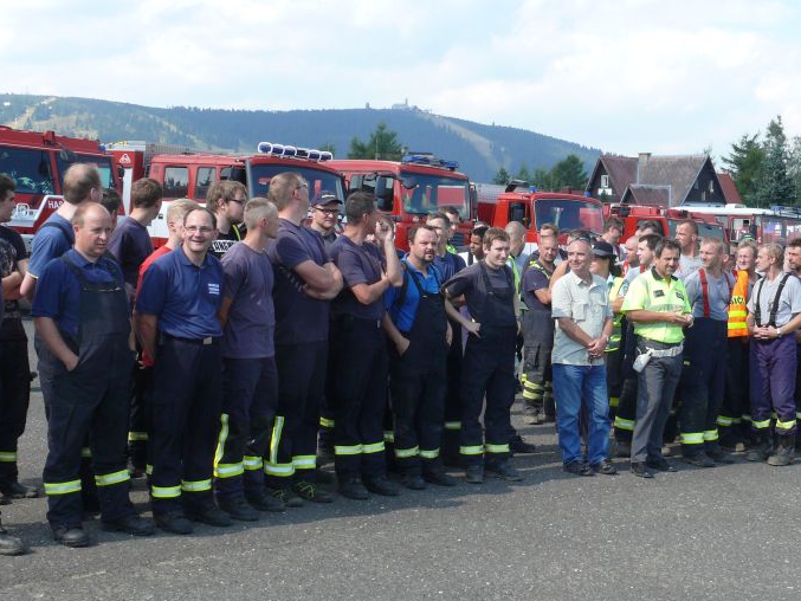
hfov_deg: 30.7
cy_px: 331
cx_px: 600
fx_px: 1435
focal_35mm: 62
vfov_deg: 23.6
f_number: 5
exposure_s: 1/250
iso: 100
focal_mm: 8.7
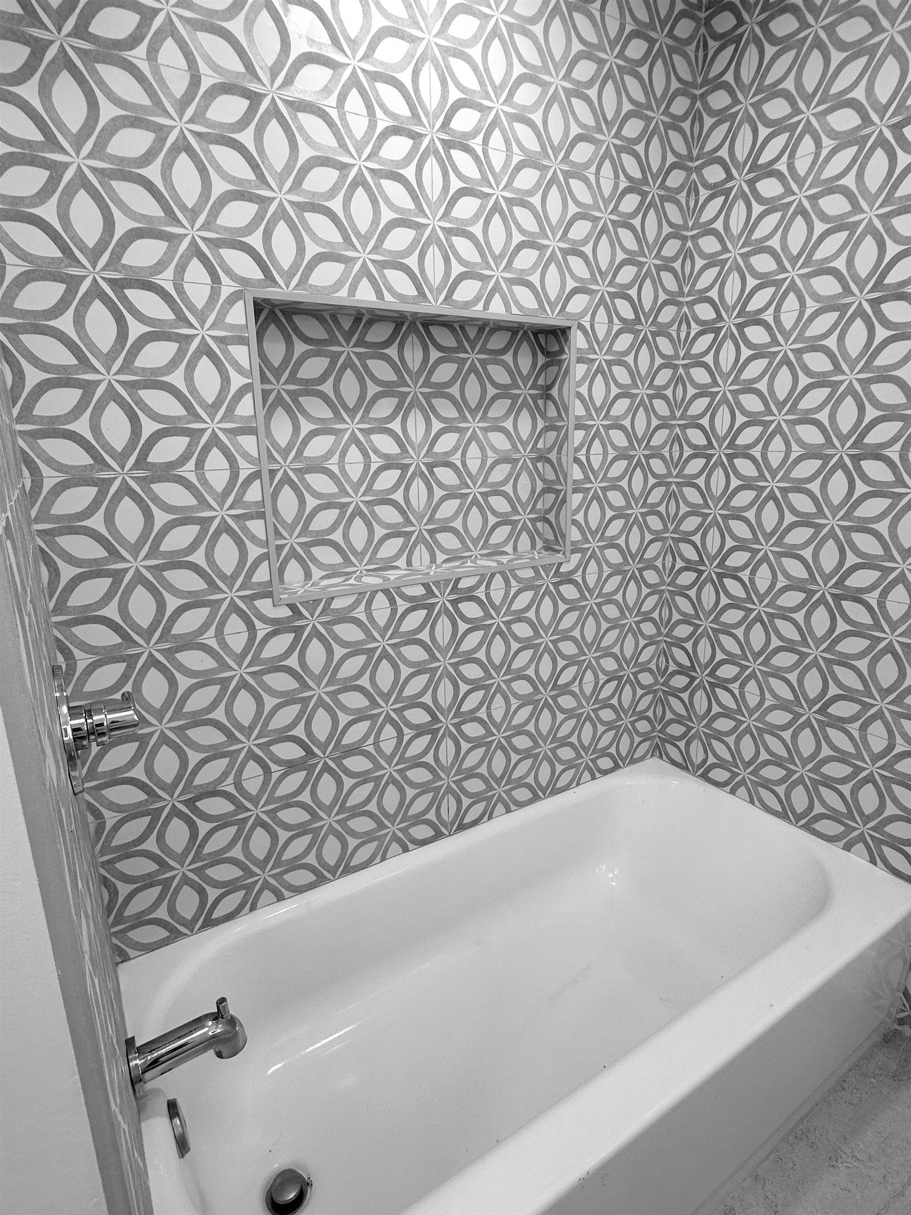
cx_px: 456
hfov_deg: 85.7
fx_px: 491
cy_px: 608
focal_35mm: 14
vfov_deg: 102.1
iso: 50
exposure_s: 1/101
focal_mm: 2.22
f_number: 2.2
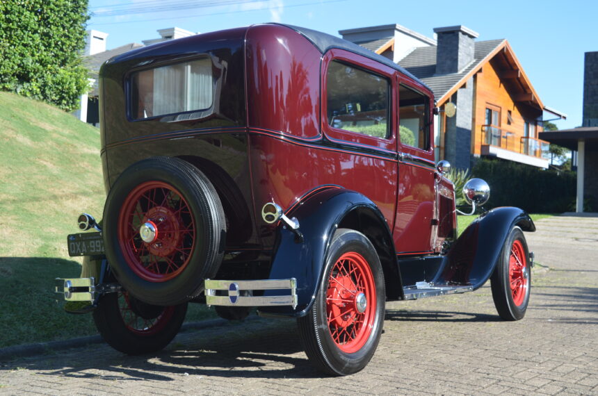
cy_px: 198
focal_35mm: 48
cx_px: 299
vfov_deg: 28.0
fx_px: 796
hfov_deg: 41.2
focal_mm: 32
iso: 100
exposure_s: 1/160
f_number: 6.3
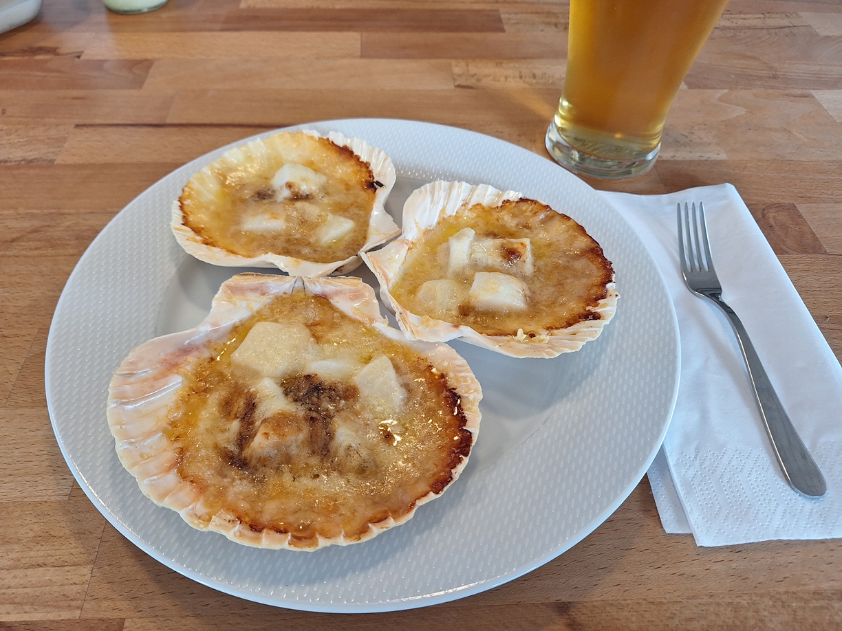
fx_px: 559
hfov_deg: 73.9
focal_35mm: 23
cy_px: 316
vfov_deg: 58.9
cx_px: 421
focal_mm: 5.54
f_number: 1.8
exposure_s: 1/100
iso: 50
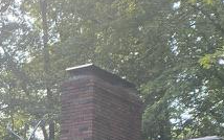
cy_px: 254
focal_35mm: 132
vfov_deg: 9.5
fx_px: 806
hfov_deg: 15.1
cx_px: -72
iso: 32
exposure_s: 1/130
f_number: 1.8
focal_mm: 4.25
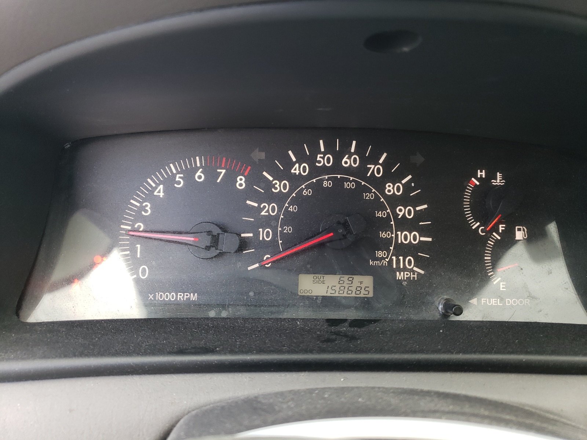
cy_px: 220
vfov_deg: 53.1
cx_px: 294
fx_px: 441
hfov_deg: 67.3
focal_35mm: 26
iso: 72
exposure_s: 1/120
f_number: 1.5
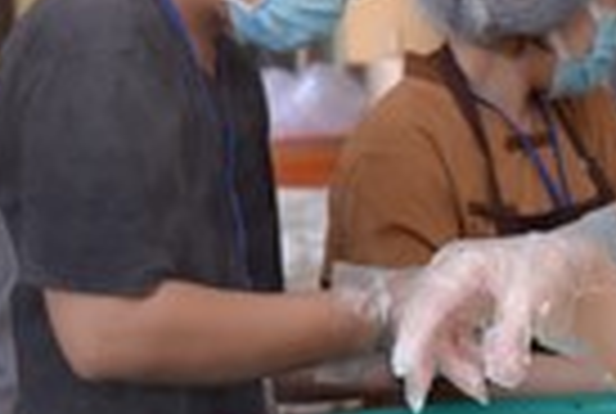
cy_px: 234
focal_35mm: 208
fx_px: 3567
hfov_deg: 9.8
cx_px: 22
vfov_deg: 6.6
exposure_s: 1/160
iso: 320
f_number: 5
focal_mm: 44
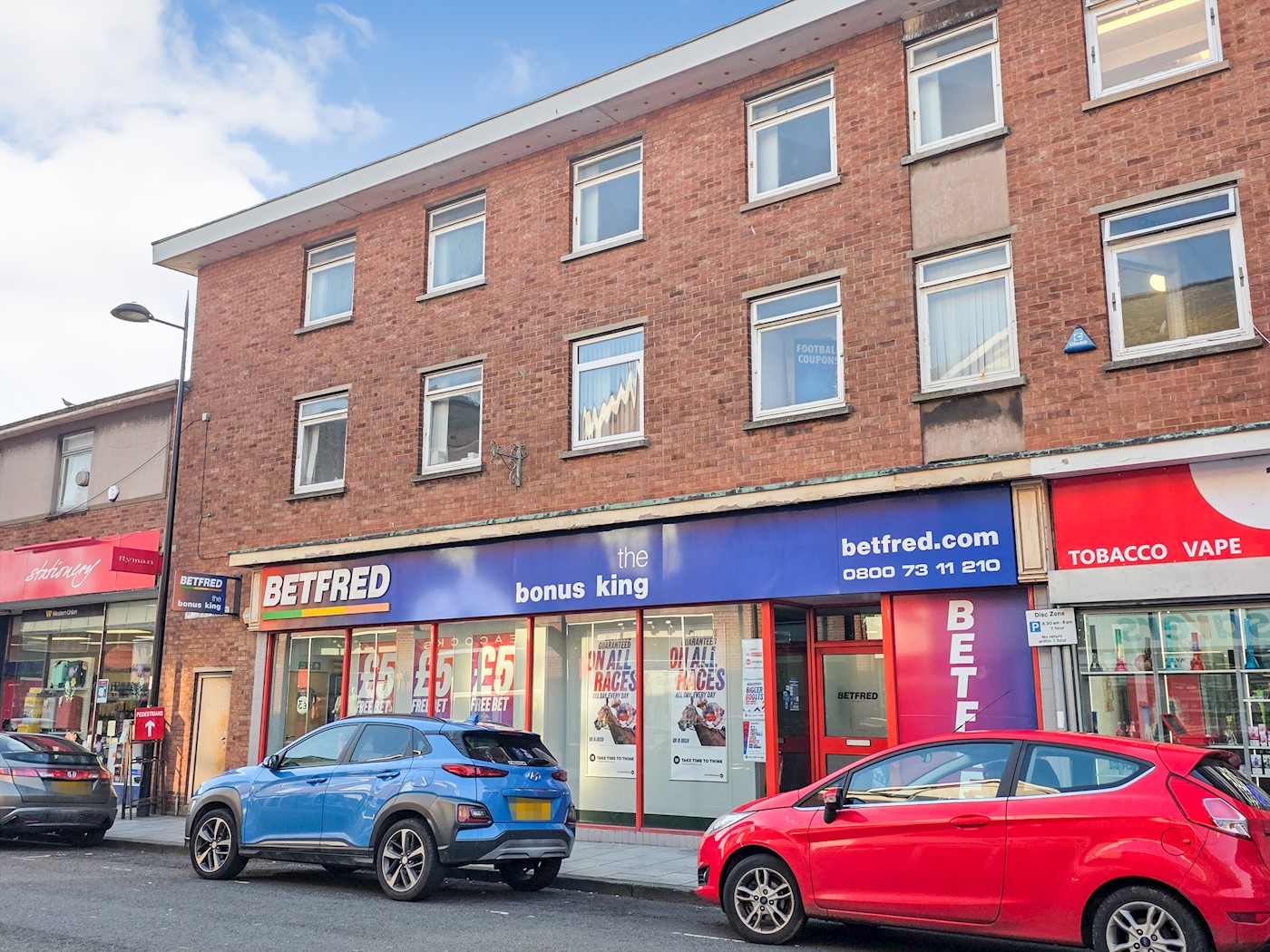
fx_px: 844
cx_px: 635
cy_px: 476
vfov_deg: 58.9
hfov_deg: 73.9
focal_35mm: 23
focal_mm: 6.25
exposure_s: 1/3200
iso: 80
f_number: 1.7
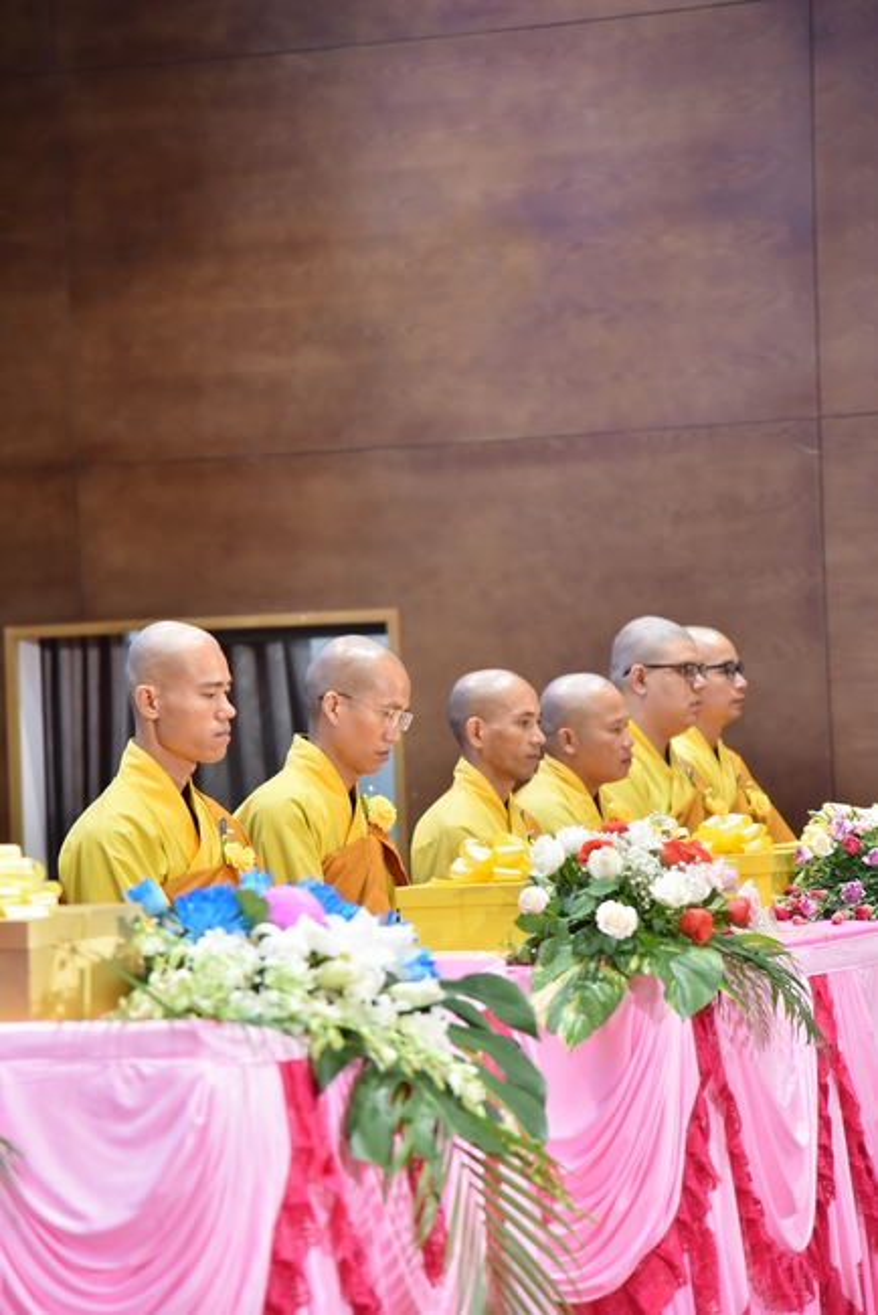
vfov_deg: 17.1
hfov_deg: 11.4
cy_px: 658
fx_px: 4385
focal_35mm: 120
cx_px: 439
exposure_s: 1/80
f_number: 4
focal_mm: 120
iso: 1250
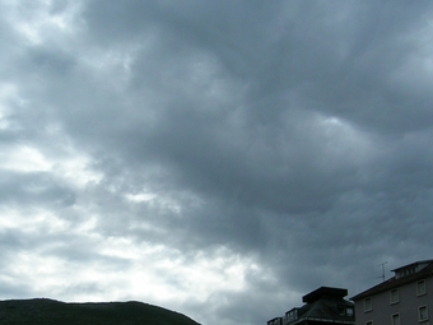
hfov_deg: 32.0
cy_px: 245
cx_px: 152
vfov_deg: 24.1
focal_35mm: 60
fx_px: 751
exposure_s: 1/671
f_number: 4.9
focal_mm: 5.7
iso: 50
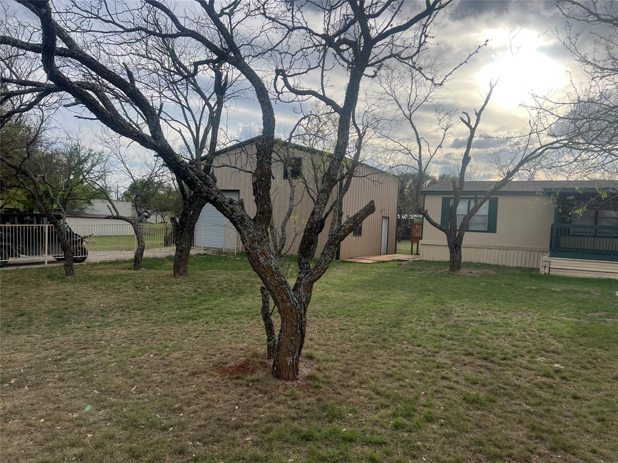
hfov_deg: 67.3
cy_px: 232
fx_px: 464
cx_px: 309
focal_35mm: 26
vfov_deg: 53.1
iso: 50
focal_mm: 5.7
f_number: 1.5
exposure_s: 1/3077
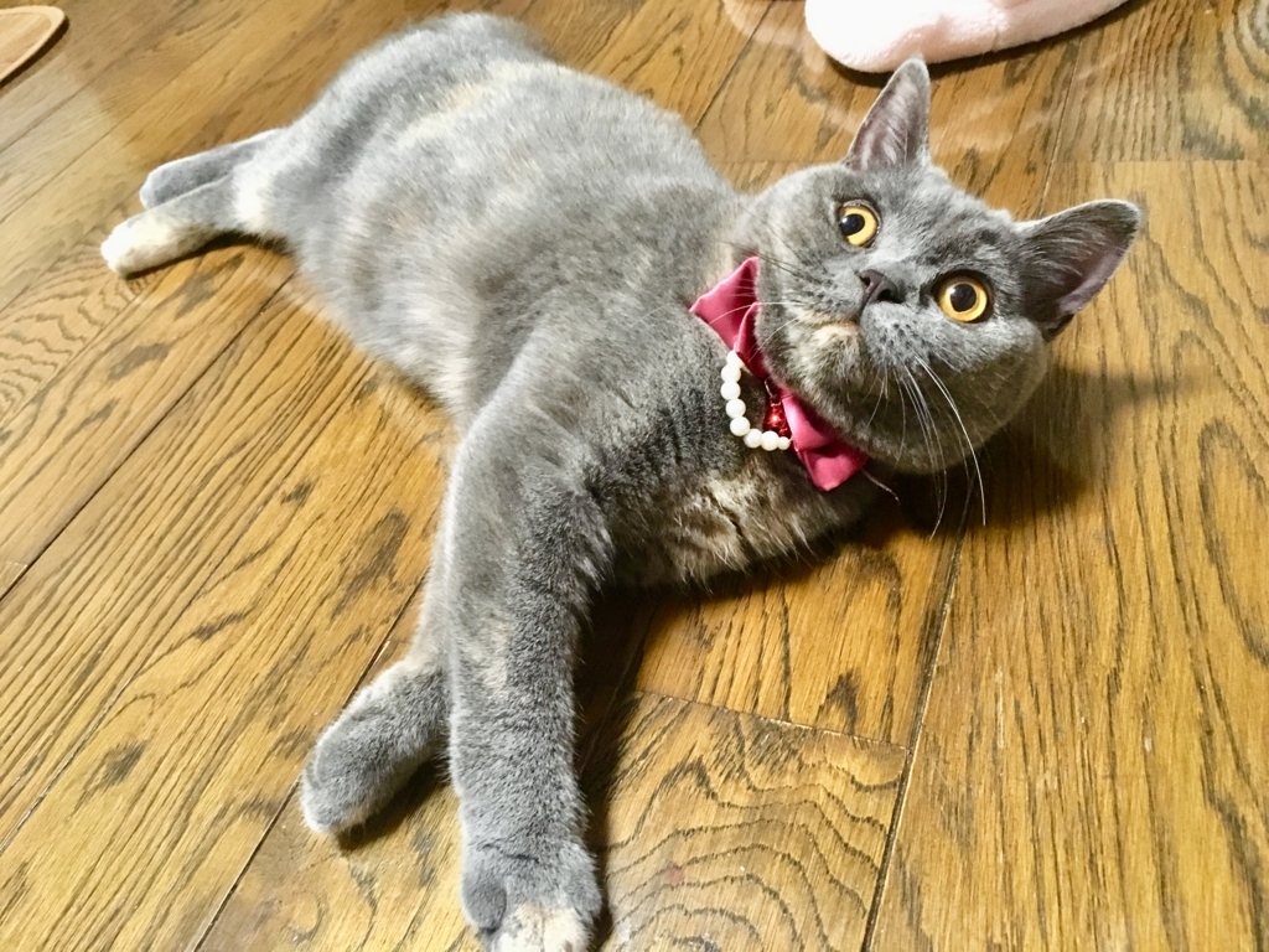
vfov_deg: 48.2
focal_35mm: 29
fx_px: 1063
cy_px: 476
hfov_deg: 61.7
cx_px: 634
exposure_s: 1/15
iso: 320
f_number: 2.2
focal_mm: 4.15
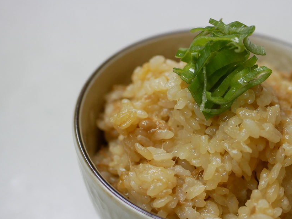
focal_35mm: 73
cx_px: 192
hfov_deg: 26.5
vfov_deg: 20.1
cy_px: 136
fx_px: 616
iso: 1000
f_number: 2.5
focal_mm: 25
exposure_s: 1/125
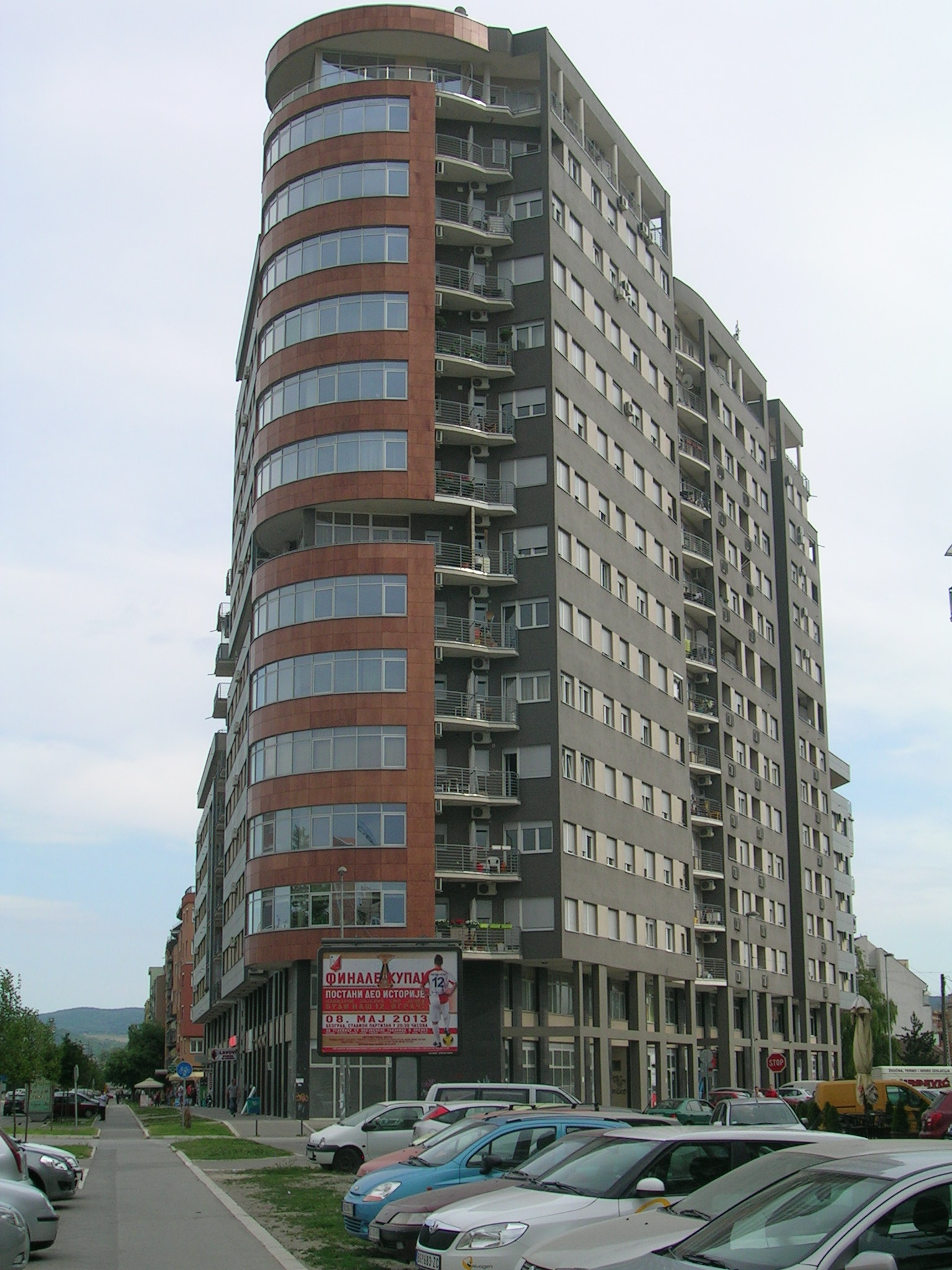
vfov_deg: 36.2
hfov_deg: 27.5
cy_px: 635
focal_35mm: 53
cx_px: 476
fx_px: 1943
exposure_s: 1/271
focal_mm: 8
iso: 50
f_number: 5.5
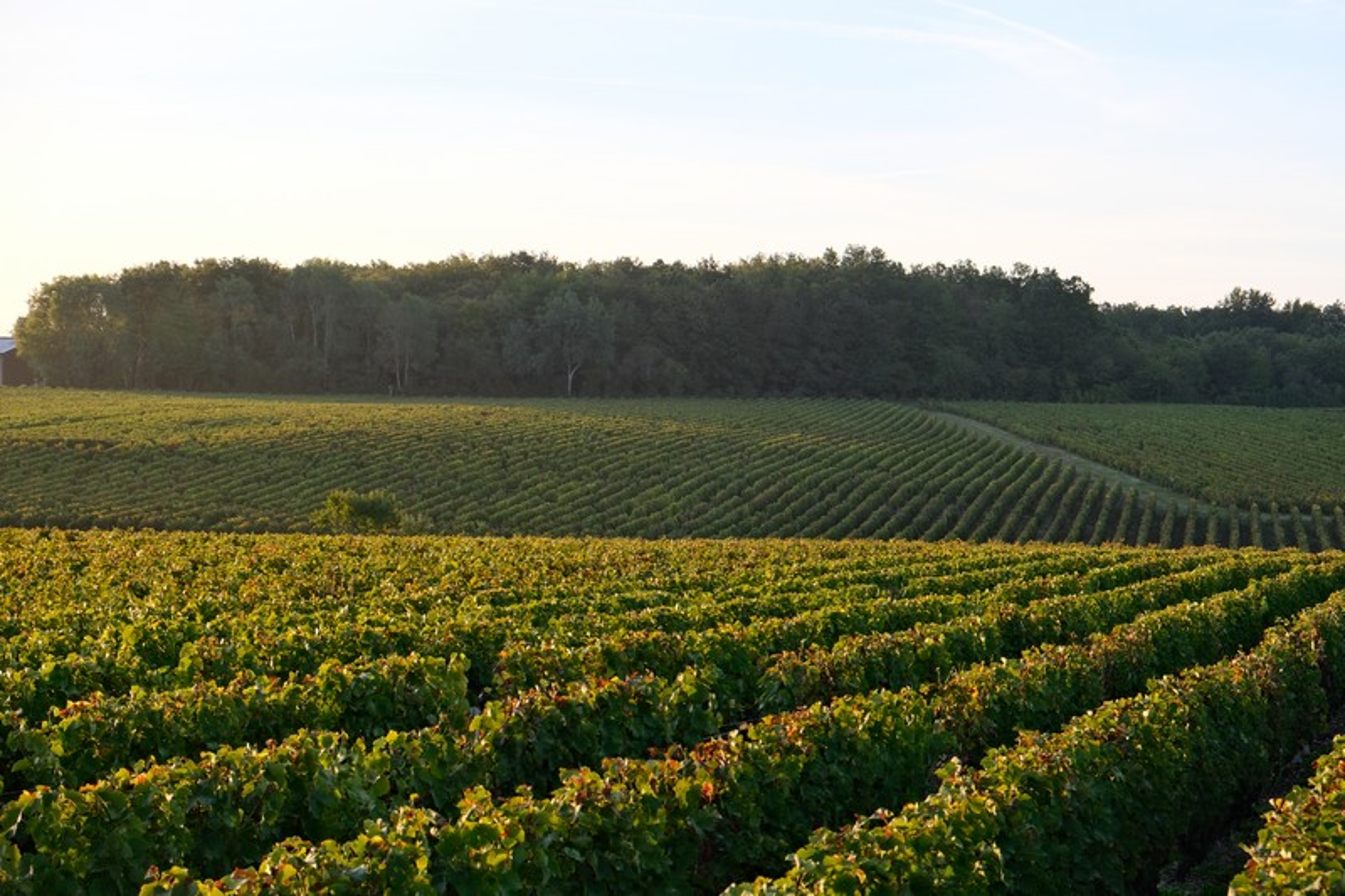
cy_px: 448
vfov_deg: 19.7
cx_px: 672
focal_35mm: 69
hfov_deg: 29.2
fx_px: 2577
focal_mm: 46.3
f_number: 5.6
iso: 320
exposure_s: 1/120
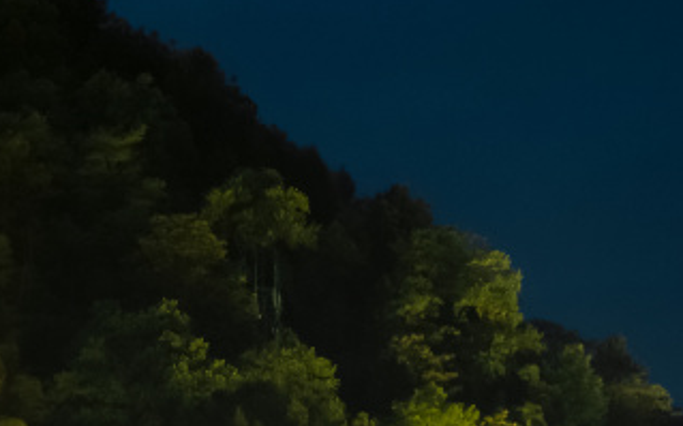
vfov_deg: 6.8
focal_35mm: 184
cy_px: 1015
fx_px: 3423
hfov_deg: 11.3
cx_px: 619
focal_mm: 48
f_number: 10
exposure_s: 6
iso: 320
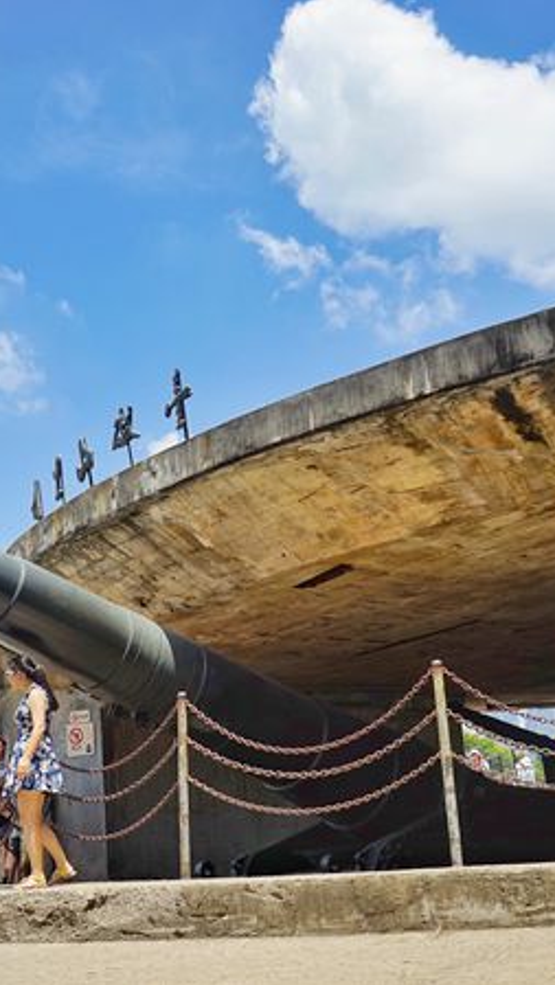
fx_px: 1202
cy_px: 495
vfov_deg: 44.6
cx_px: 202
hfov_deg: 25.9
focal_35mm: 46
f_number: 11
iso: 100
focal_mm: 29
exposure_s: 1/125
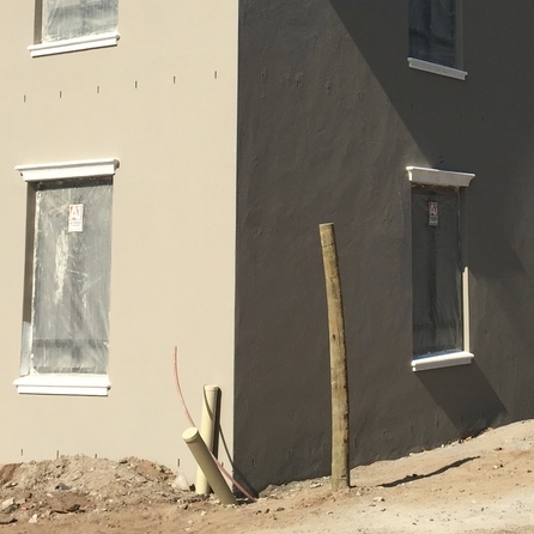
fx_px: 1204
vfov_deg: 24.6
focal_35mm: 69
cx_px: 487
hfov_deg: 24.3
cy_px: 103
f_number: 2.2
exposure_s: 1/2475
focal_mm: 4.15
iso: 32
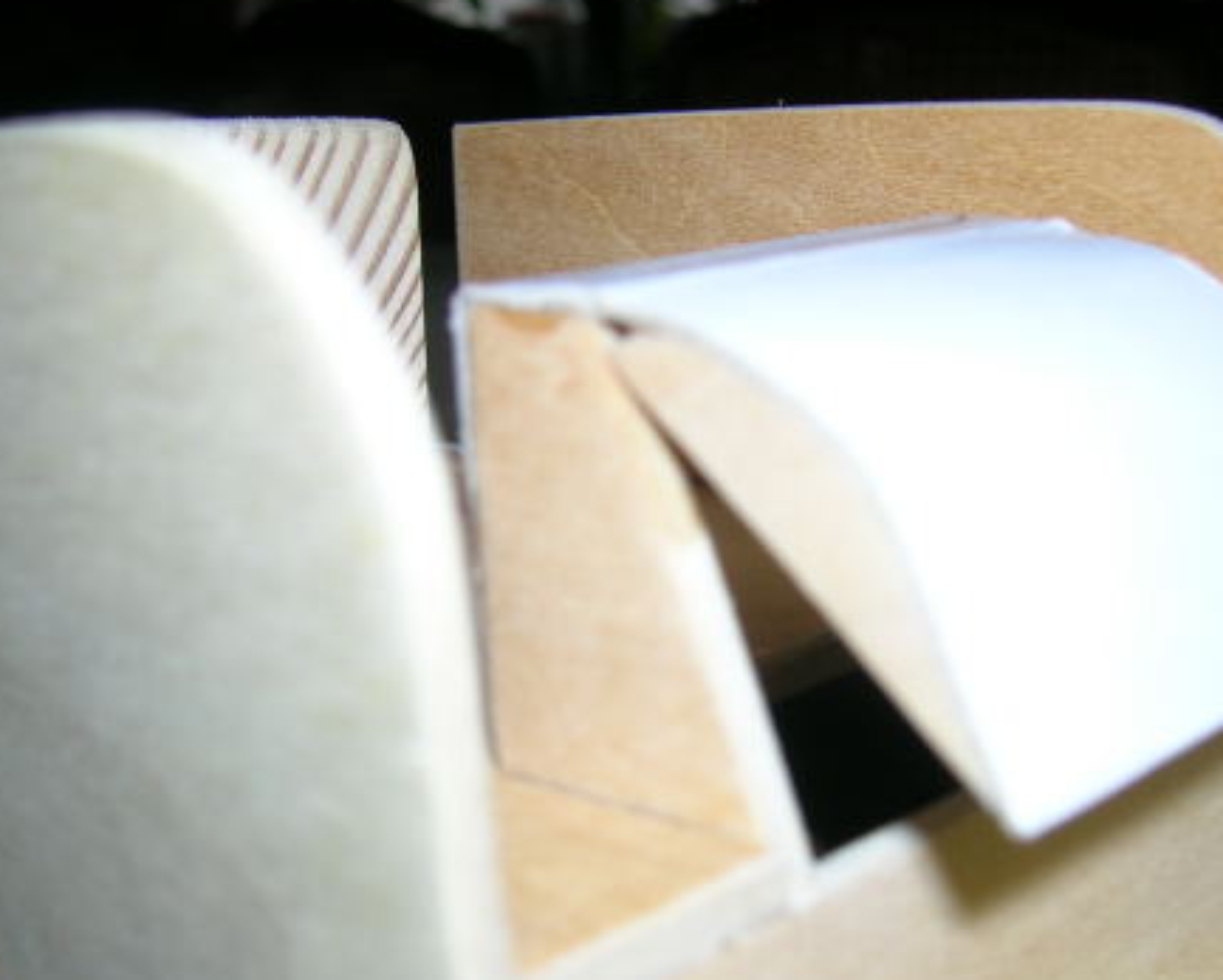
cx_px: 748
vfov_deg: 30.6
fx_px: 1775
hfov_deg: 37.8
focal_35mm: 49
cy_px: 658
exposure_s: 1/60.1
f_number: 2.9
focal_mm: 5.7
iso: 50
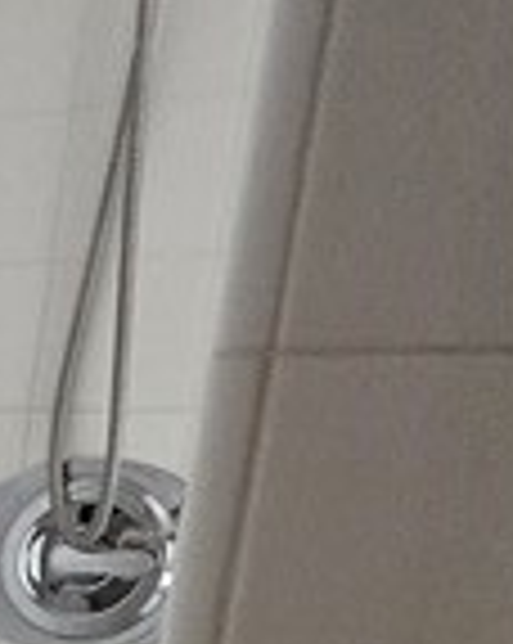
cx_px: -940
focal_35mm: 91
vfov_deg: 19.1
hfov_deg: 11.5
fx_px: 1731
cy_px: 892
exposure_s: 1/60
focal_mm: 1.7
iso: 160
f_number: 2.2
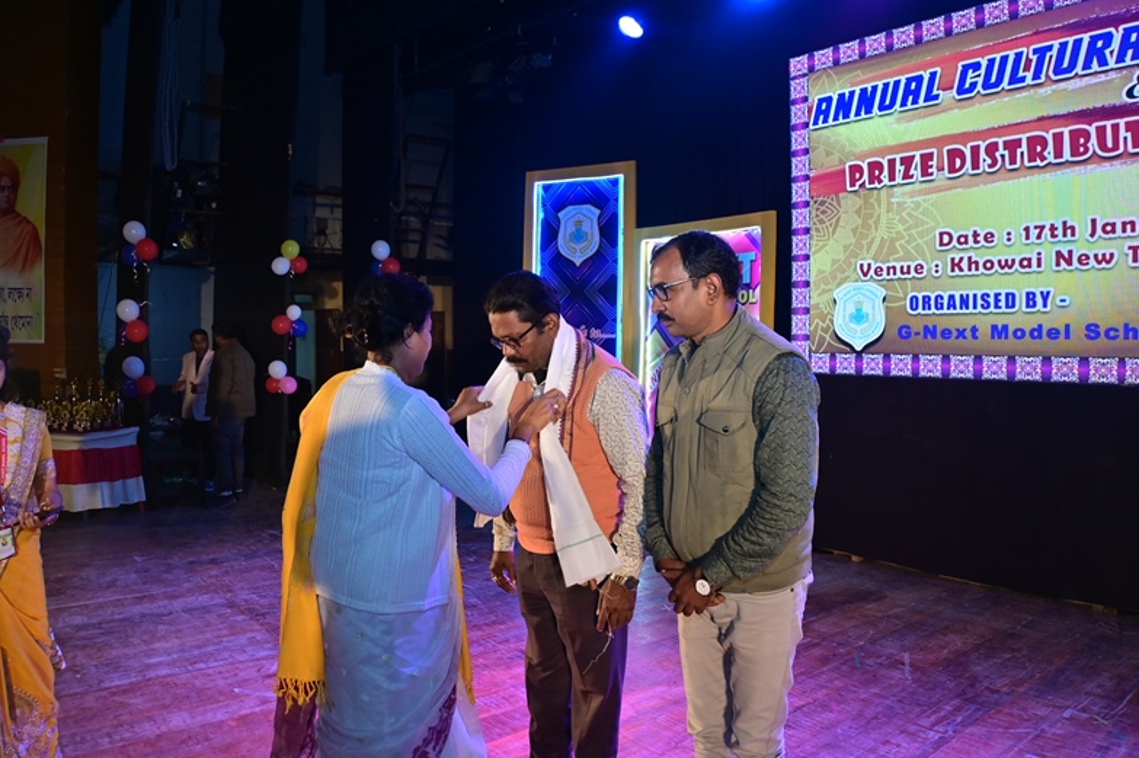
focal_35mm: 47
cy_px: 378
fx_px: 1479
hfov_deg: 42.1
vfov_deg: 28.7
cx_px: 580
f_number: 7.1
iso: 640
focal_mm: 30.5
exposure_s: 1/125
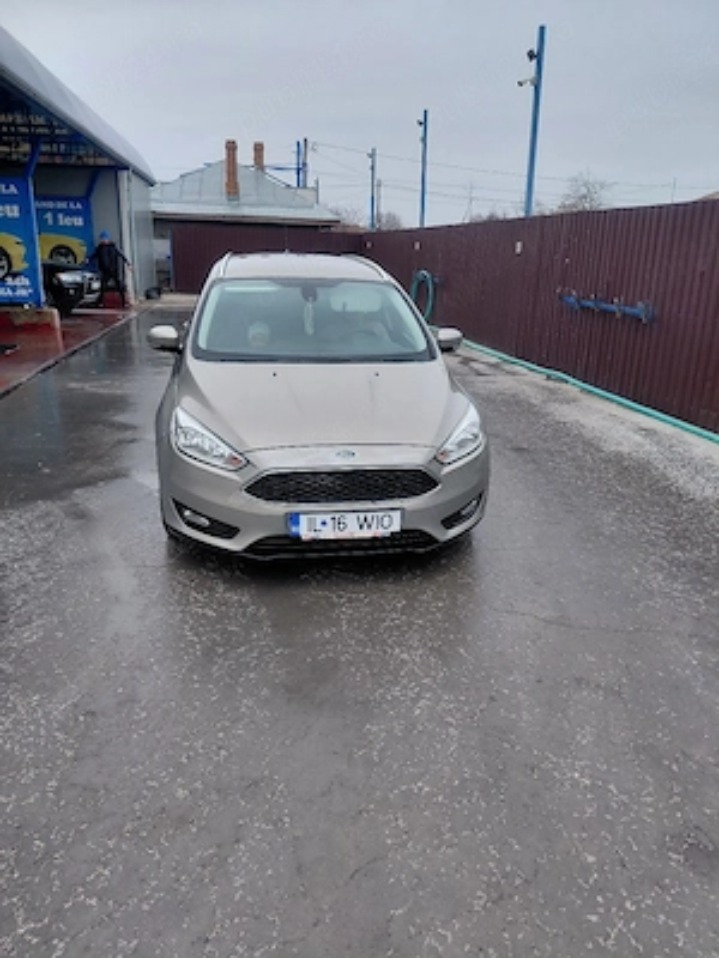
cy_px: 479
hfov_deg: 54.9
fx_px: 692
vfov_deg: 69.4
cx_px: 360
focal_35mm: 25
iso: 50
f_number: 1.8
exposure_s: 1/345
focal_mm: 4.69
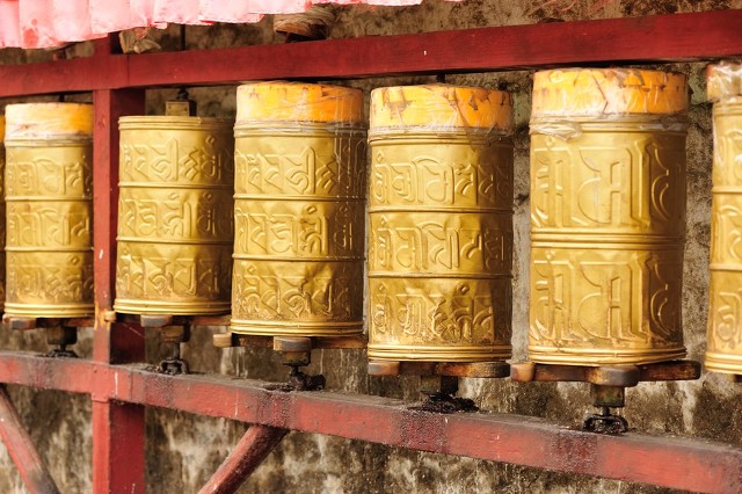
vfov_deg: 13.0
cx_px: 371
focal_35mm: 105
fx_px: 2163
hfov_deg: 19.5
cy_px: 247
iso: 200
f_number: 4
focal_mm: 105
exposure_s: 1/200
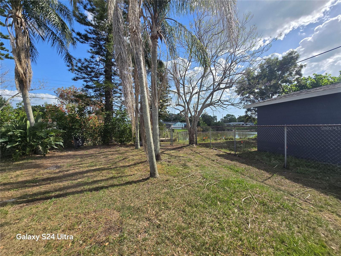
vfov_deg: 89.9
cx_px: 170
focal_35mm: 13
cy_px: 128
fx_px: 128
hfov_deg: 106.2
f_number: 2.2
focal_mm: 2.2
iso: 50
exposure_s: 1/2151
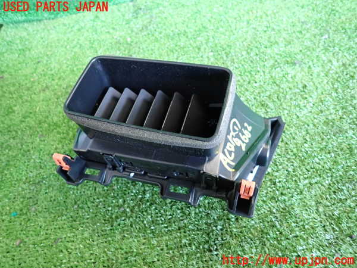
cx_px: 178
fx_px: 258
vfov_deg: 54.9
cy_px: 134
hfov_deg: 69.4
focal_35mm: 25
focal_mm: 4.5
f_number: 2
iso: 500
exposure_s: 1/30
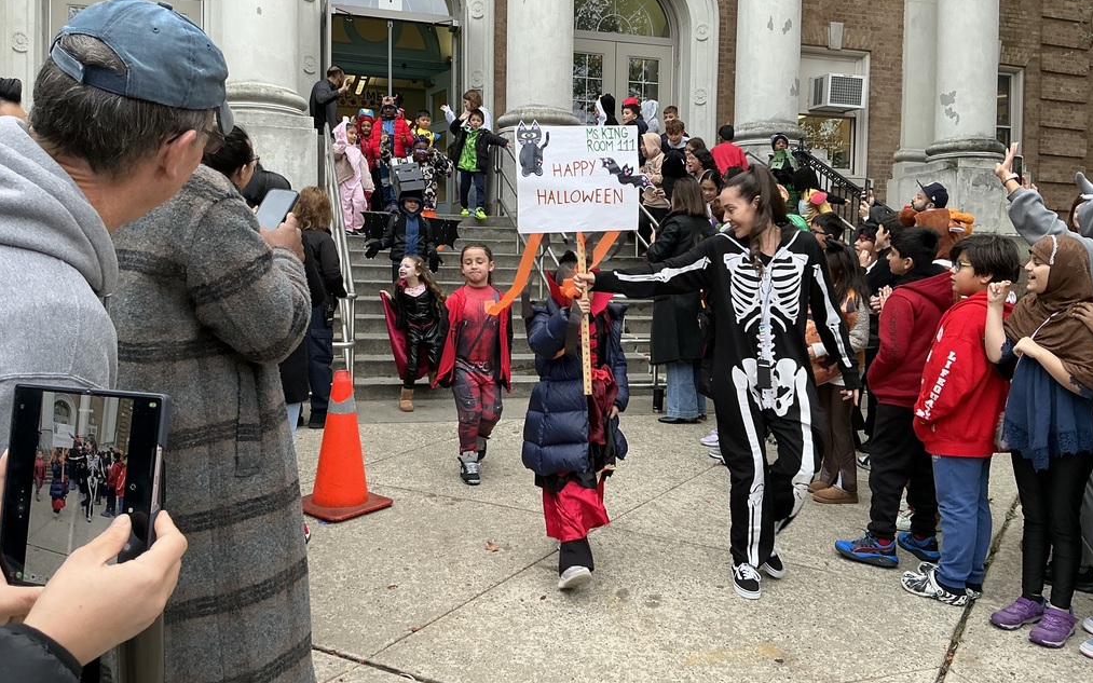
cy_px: 320
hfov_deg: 62.9
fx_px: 894
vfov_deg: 41.8
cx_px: 551
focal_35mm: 30
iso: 50
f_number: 1.8
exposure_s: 1/122
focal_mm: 3
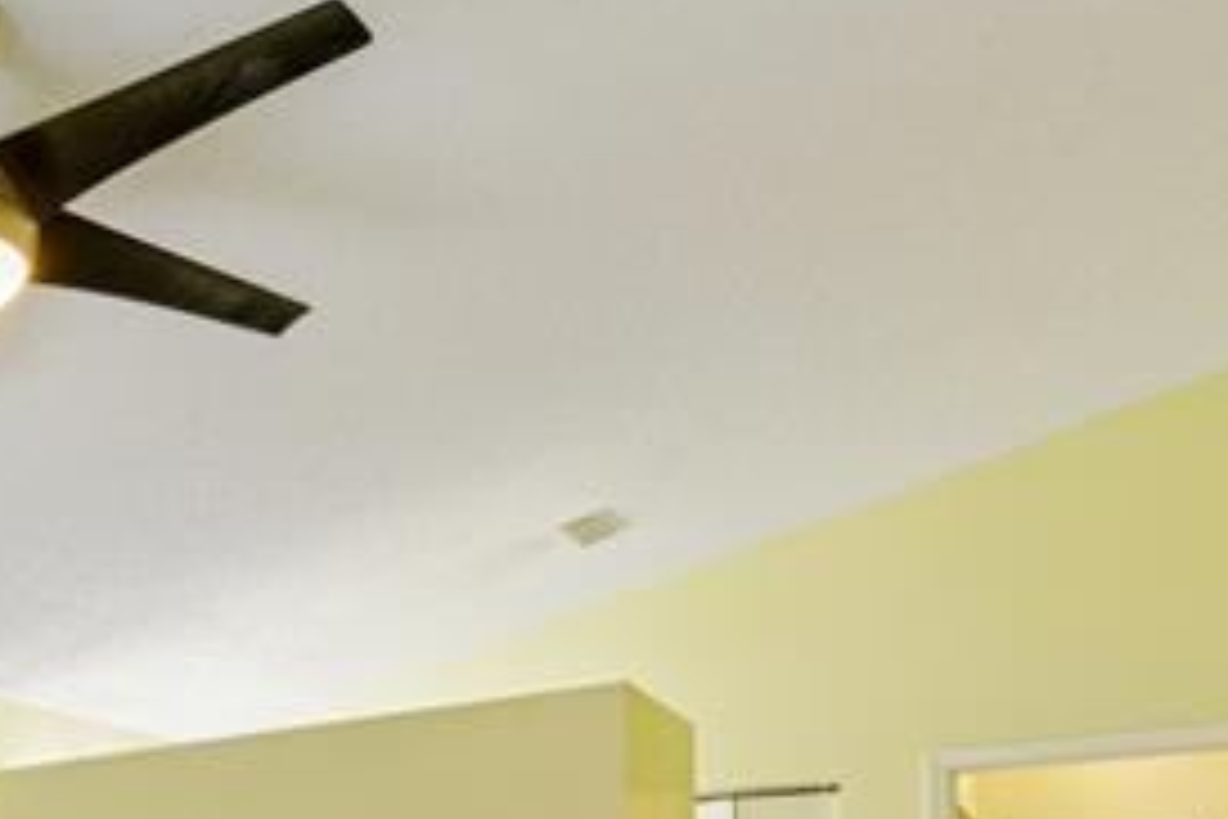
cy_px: 997
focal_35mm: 41
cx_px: -175
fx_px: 1398
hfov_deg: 38.0
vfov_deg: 28.2
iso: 200
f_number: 9
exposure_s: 1/2
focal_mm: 14
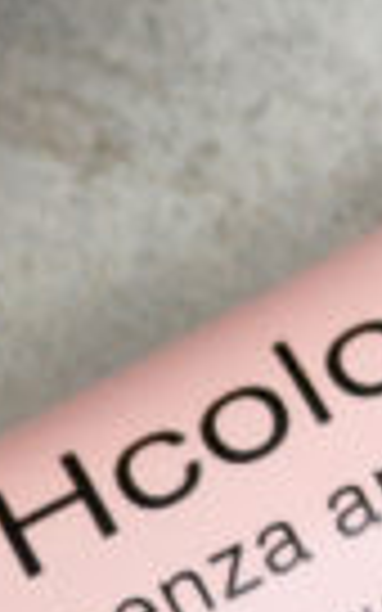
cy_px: -691
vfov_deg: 5.5
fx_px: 6230
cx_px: -499
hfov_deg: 3.5
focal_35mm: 374
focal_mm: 26
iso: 400
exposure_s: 1/40
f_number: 4.2
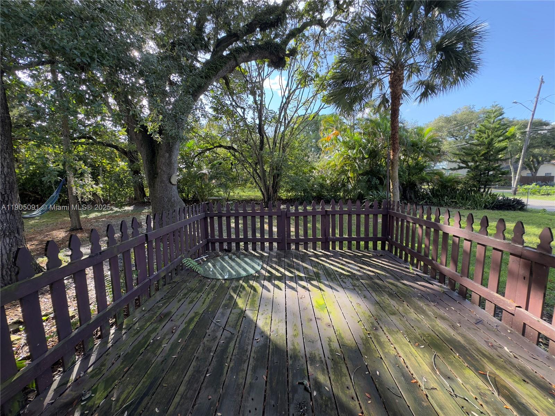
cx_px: 278
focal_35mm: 14
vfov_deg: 85.7
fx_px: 224
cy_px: 208
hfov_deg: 102.1
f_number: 2.2
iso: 40
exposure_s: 1/148
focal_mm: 2.22
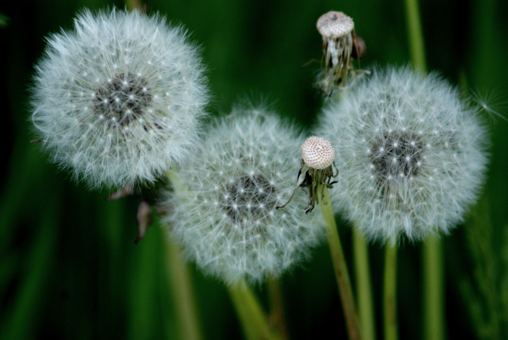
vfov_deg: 3.1
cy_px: 170
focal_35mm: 450
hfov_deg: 4.6
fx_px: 6358
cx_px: 254
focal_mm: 300
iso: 400
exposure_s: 1/160
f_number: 5.6
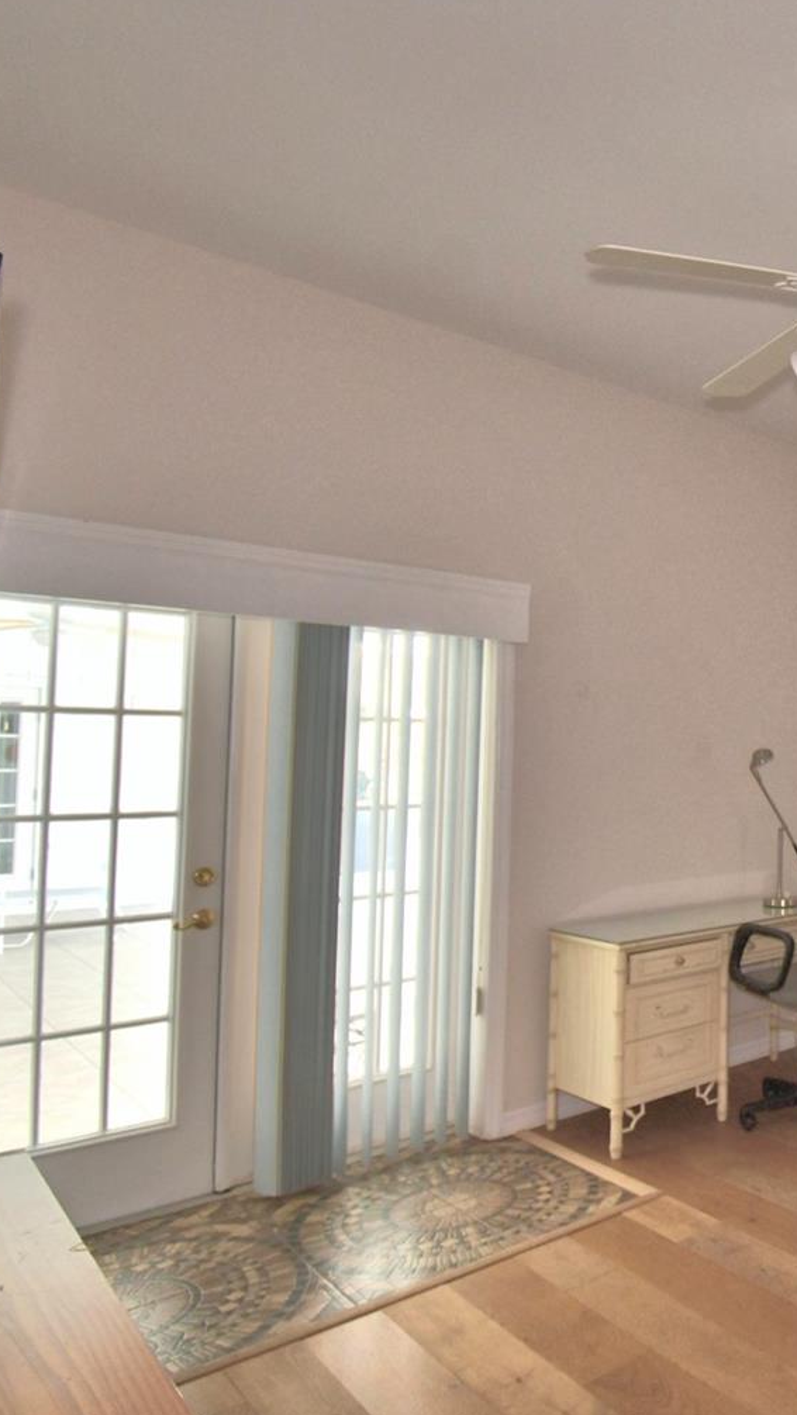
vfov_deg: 74.0
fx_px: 938
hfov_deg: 36.1
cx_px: 950
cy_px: 710
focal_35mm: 25
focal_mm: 10
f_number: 4.5
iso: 200
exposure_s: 1/50
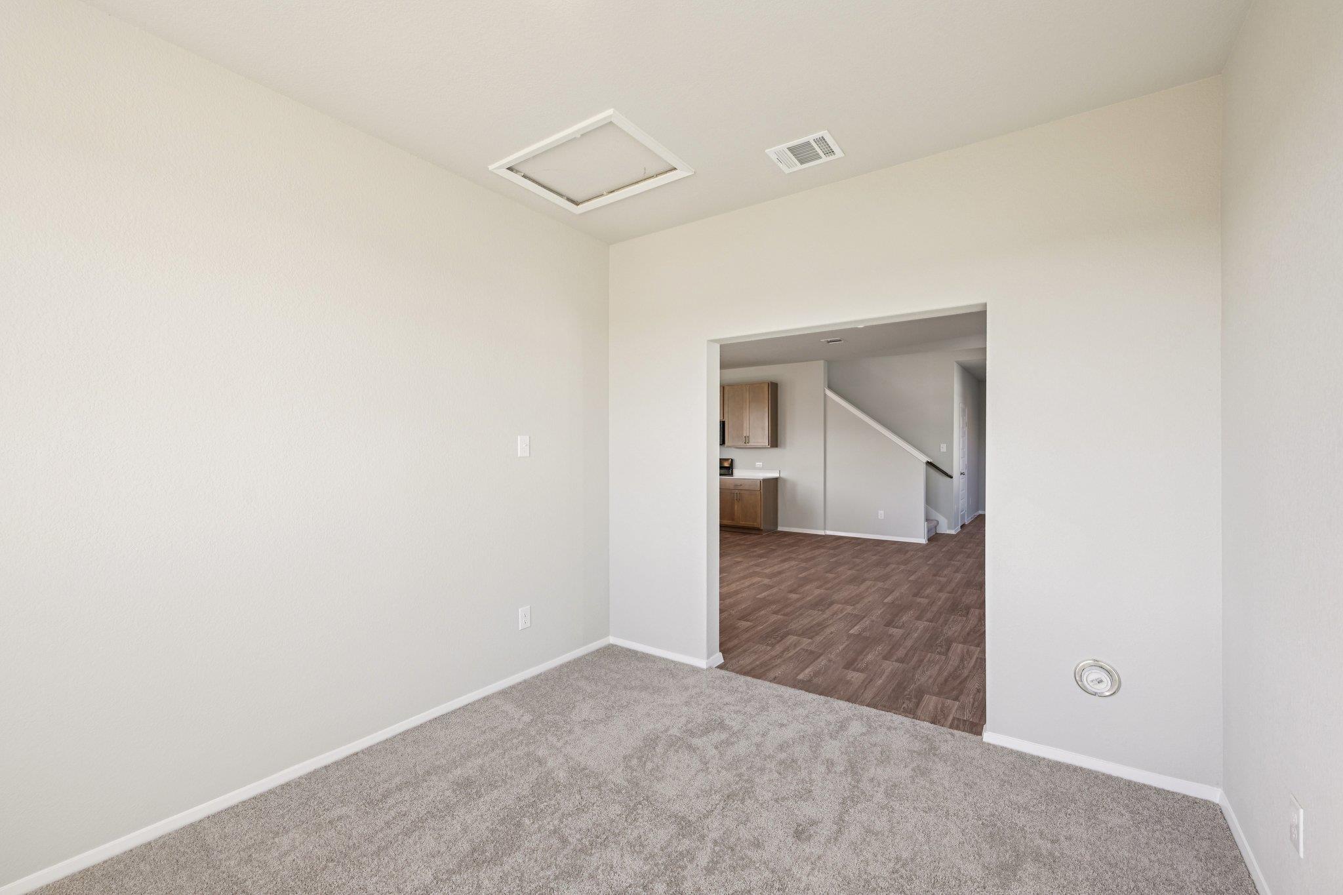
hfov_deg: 100.4
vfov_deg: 77.3
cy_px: 448
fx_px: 559
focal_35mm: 15
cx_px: 672
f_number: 6.7
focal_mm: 15
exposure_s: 1/30
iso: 100
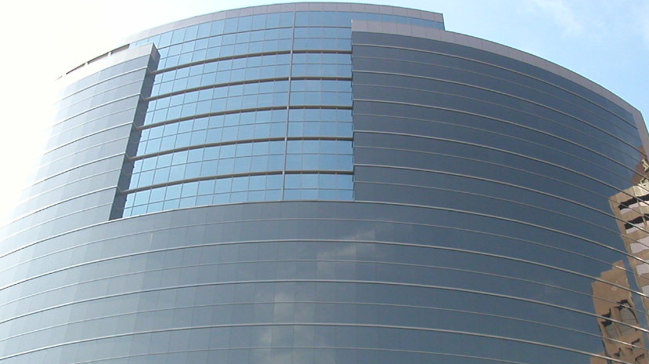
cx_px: 295
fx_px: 860
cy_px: 273
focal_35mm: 50
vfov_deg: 23.7
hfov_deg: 41.3
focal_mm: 5.6
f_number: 2.7
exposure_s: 1/740
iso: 100
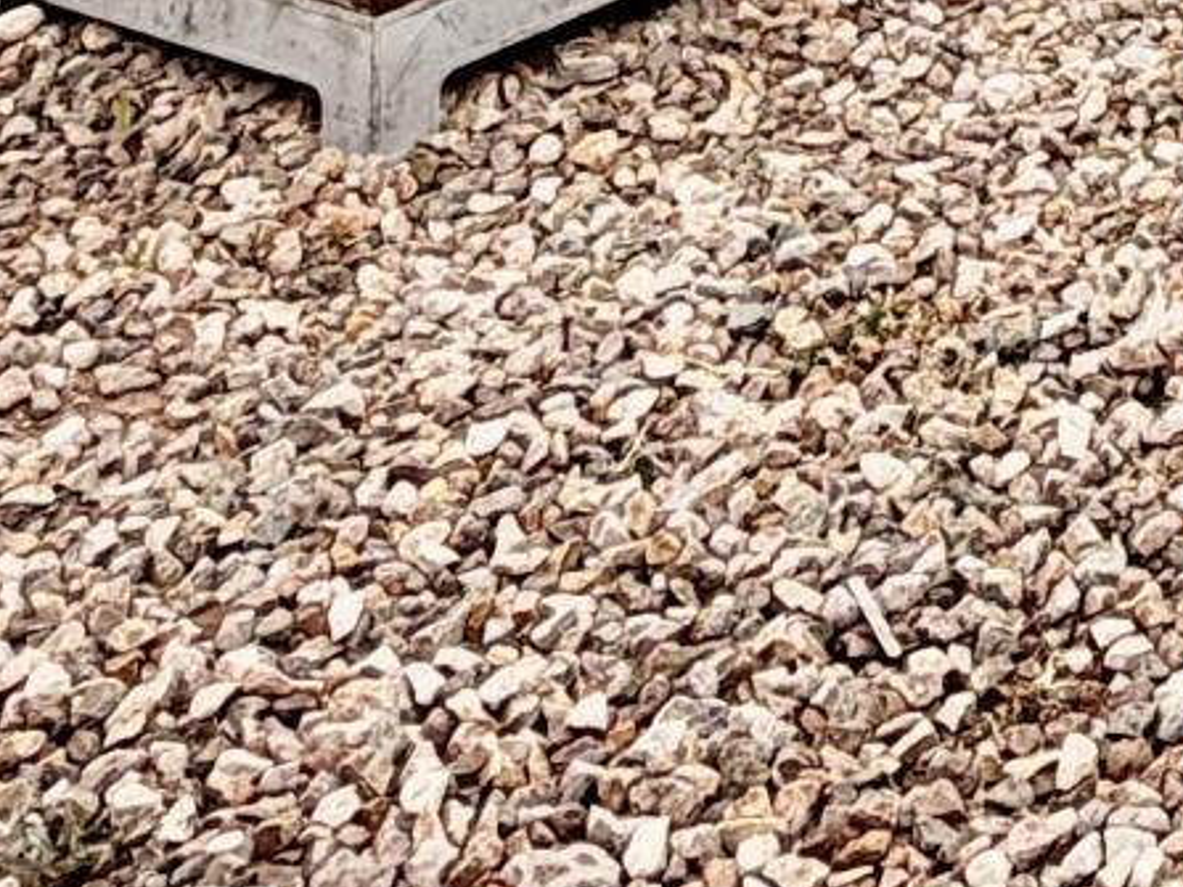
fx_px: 3212
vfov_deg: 13.0
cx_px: 1847
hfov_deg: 18.2
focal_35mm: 94
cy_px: -1030
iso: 32
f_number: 2.2
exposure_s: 1/770
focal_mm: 2.22
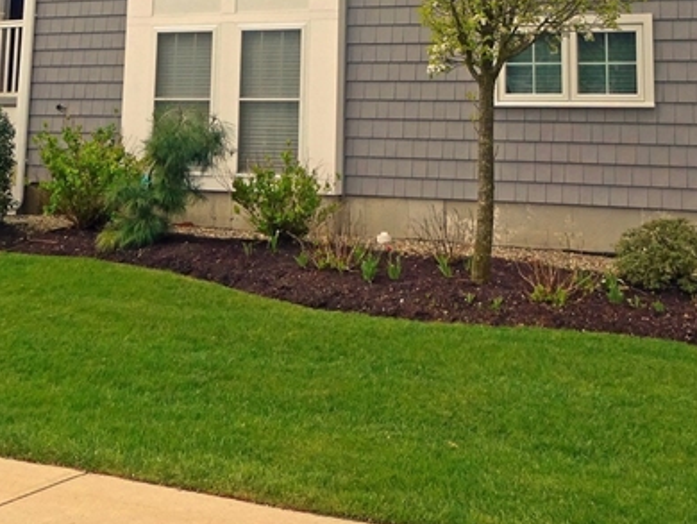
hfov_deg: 30.7
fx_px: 1269
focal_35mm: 63
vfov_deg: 21.5
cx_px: 340
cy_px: -123
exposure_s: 1/1000
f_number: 3.5
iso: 80
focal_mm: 4.3
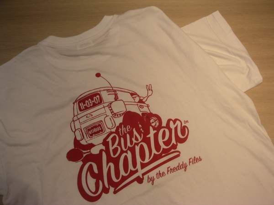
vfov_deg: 37.7
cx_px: 137
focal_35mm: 38
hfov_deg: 49.0
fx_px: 301
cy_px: 102
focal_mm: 6
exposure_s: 1/50
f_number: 2.8
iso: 50
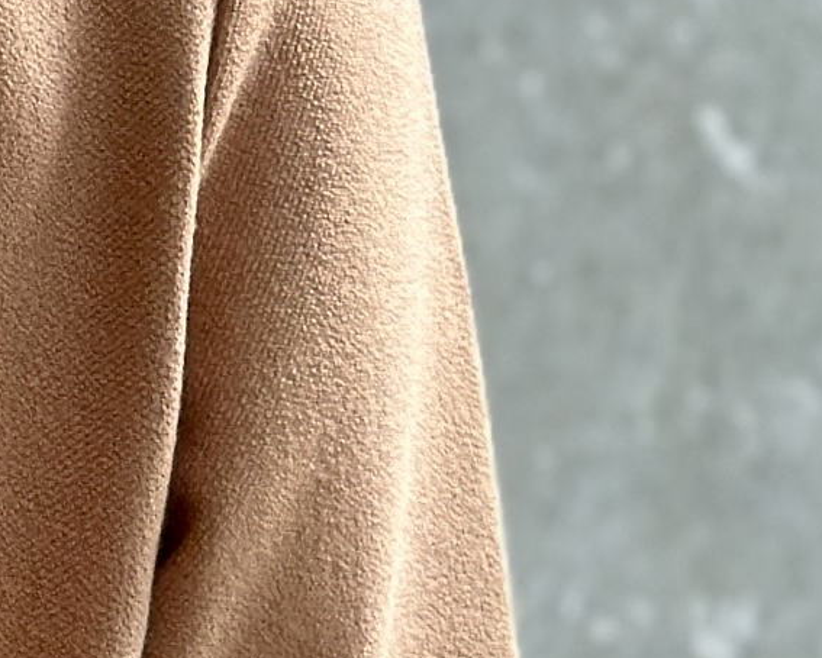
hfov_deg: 5.7
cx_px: -808
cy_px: 306
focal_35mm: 333
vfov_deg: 4.7
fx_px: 8104
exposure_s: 1/100
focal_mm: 6.86
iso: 125
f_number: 1.78
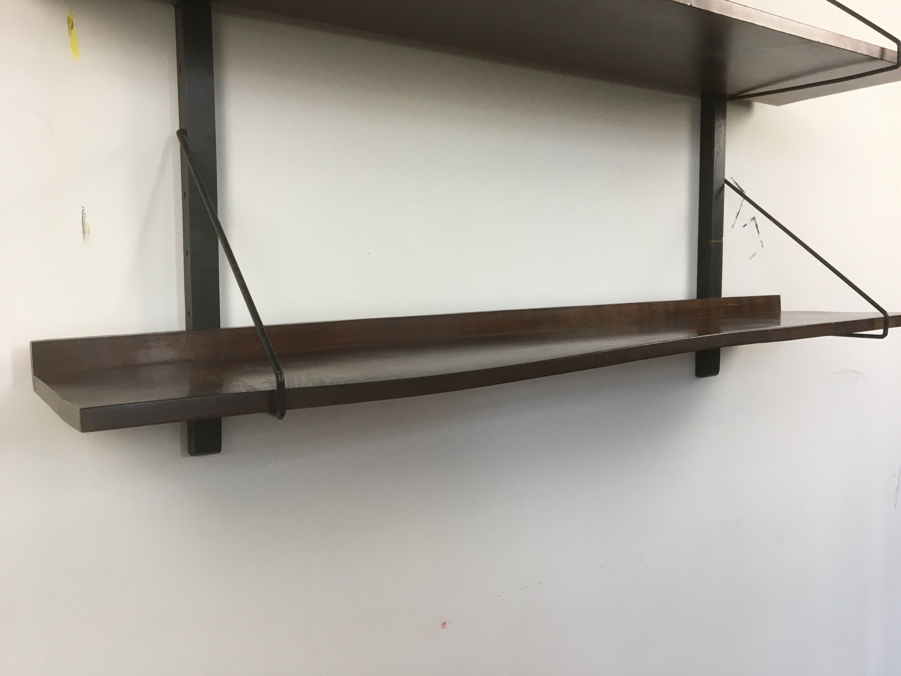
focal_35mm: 29
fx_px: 755
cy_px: 338
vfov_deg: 48.2
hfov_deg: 61.7
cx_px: 450
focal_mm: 4.15
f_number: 2.2
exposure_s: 1/33
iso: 40
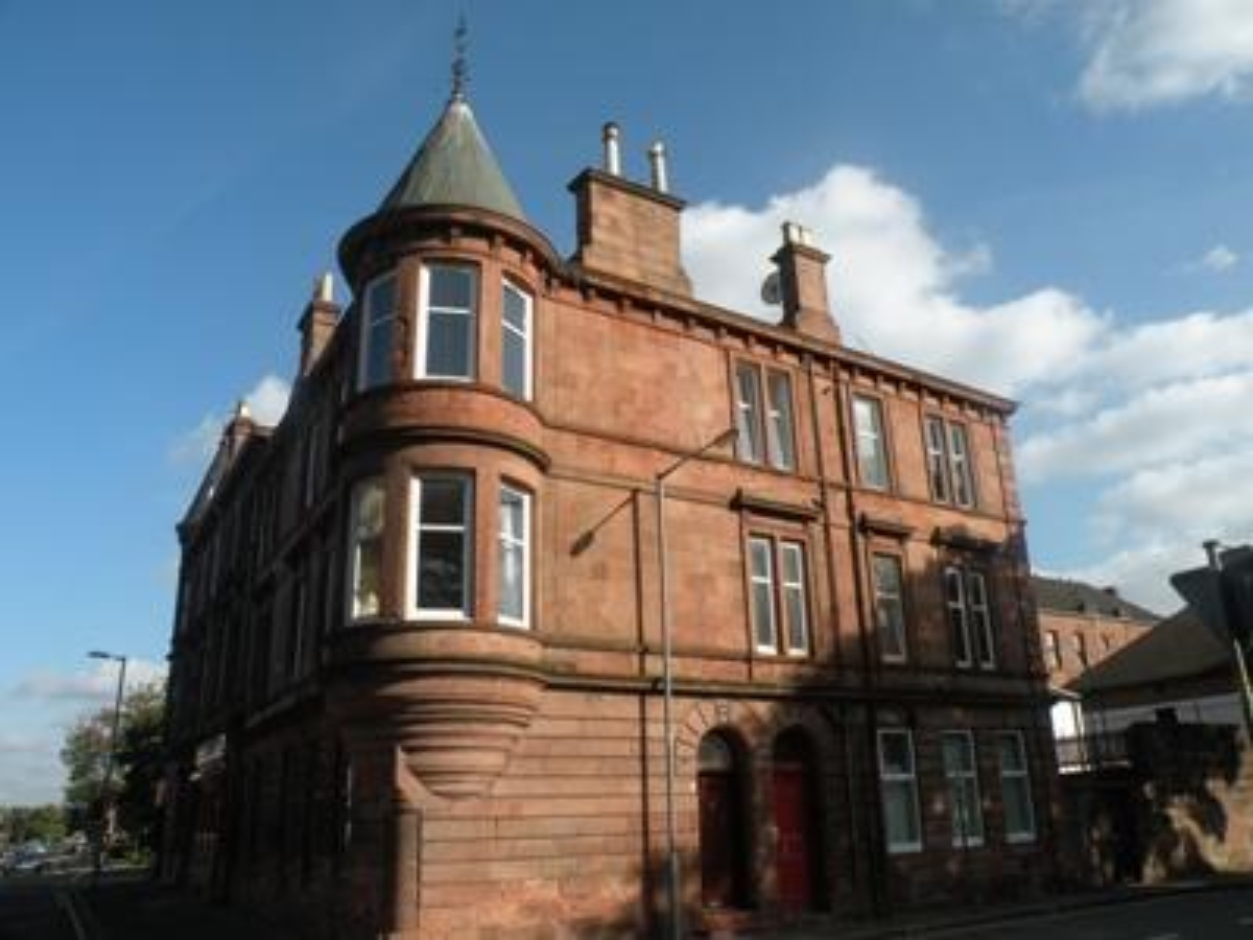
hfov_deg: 65.3
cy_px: 470
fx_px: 977
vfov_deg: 51.4
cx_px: 626
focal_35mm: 27
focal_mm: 4.7
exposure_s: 1/248
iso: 64
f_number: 6.3
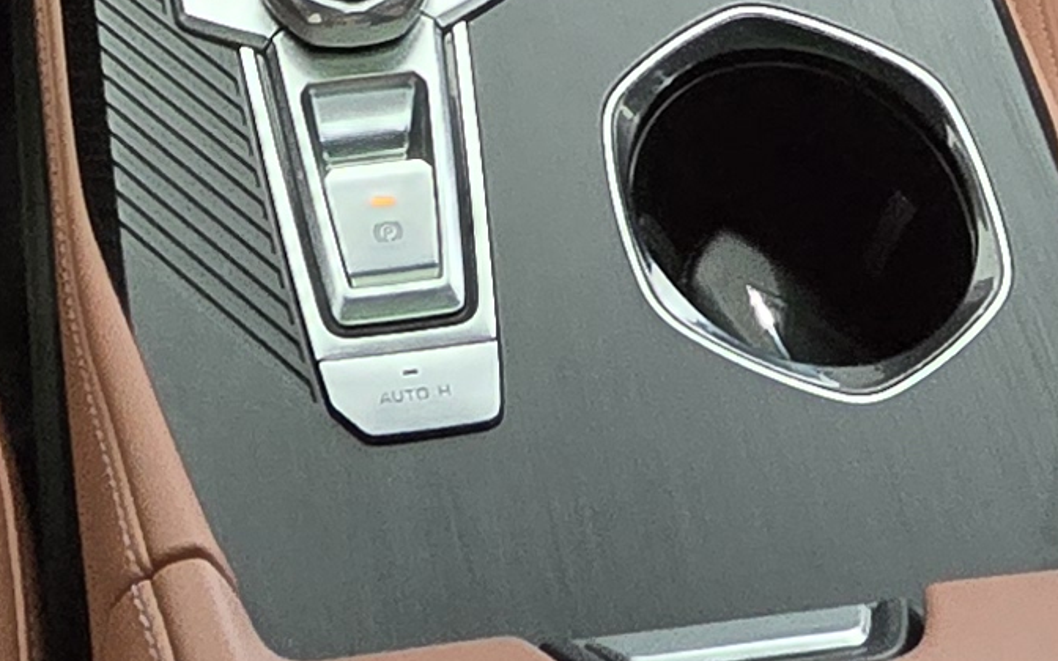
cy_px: -1161
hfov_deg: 24.9
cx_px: 246
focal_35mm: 82
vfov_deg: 11.5
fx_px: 2364
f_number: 2.2
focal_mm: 2.2
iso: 500
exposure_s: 1/90.1
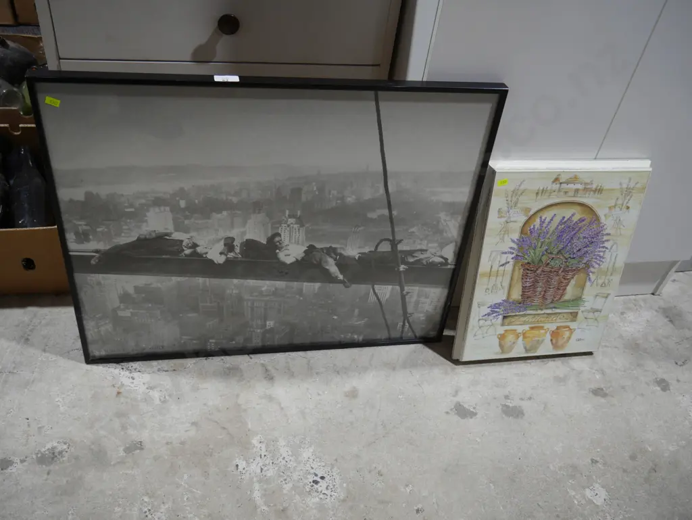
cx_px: 346
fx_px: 600
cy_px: 260
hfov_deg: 59.9
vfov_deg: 46.8
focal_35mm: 30
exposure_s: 1/60
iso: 200
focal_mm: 15
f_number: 3.6
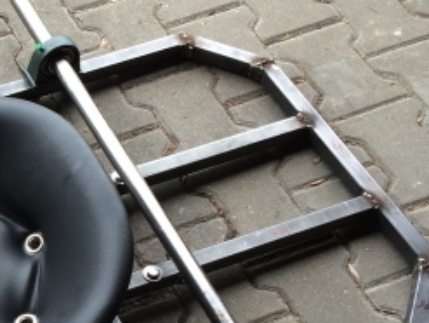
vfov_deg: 16.8
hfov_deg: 20.6
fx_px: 1092
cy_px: 230
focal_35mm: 88
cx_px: -102
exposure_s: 1/100
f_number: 2.2
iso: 40
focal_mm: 4.15
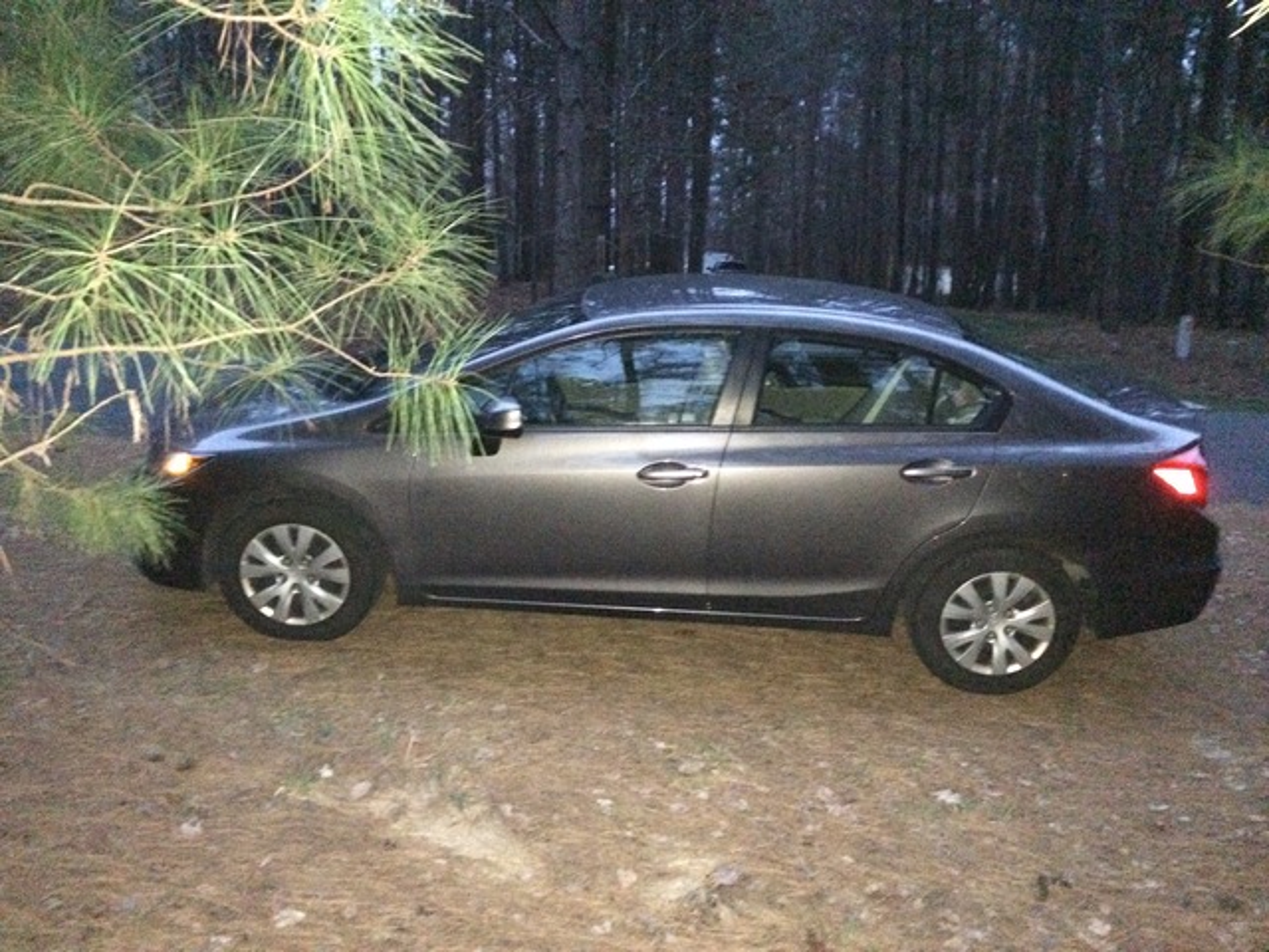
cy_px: 476
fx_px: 1063
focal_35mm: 29
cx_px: 634
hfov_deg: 61.7
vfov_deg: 48.2
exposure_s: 1/16
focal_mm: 4.15
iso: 2000
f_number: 2.2
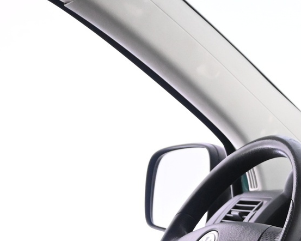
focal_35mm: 101
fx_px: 900
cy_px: 282
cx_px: 361
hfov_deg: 18.0
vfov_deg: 14.8
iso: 3200
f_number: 4.2
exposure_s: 1/30
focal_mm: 24.5
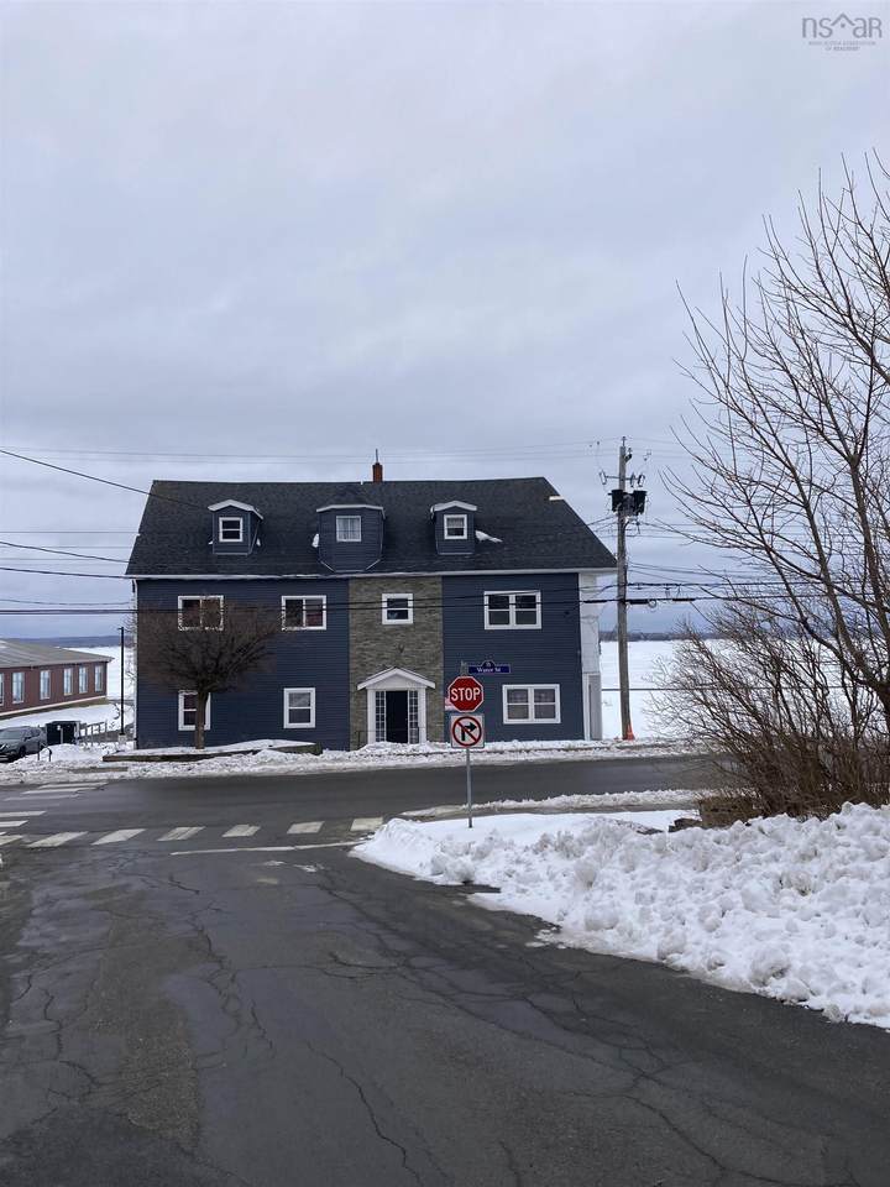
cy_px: 594
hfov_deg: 49.7
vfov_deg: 63.4
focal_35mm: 28
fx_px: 960
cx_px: 445
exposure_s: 1/1171
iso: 20
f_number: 1.8
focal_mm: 3.99
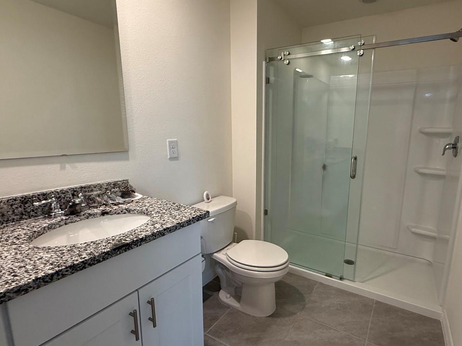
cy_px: 176
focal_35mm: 19
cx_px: 272
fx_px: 254
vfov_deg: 68.7
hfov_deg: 83.8
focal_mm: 2.22
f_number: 2.2
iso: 250
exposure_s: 1/120
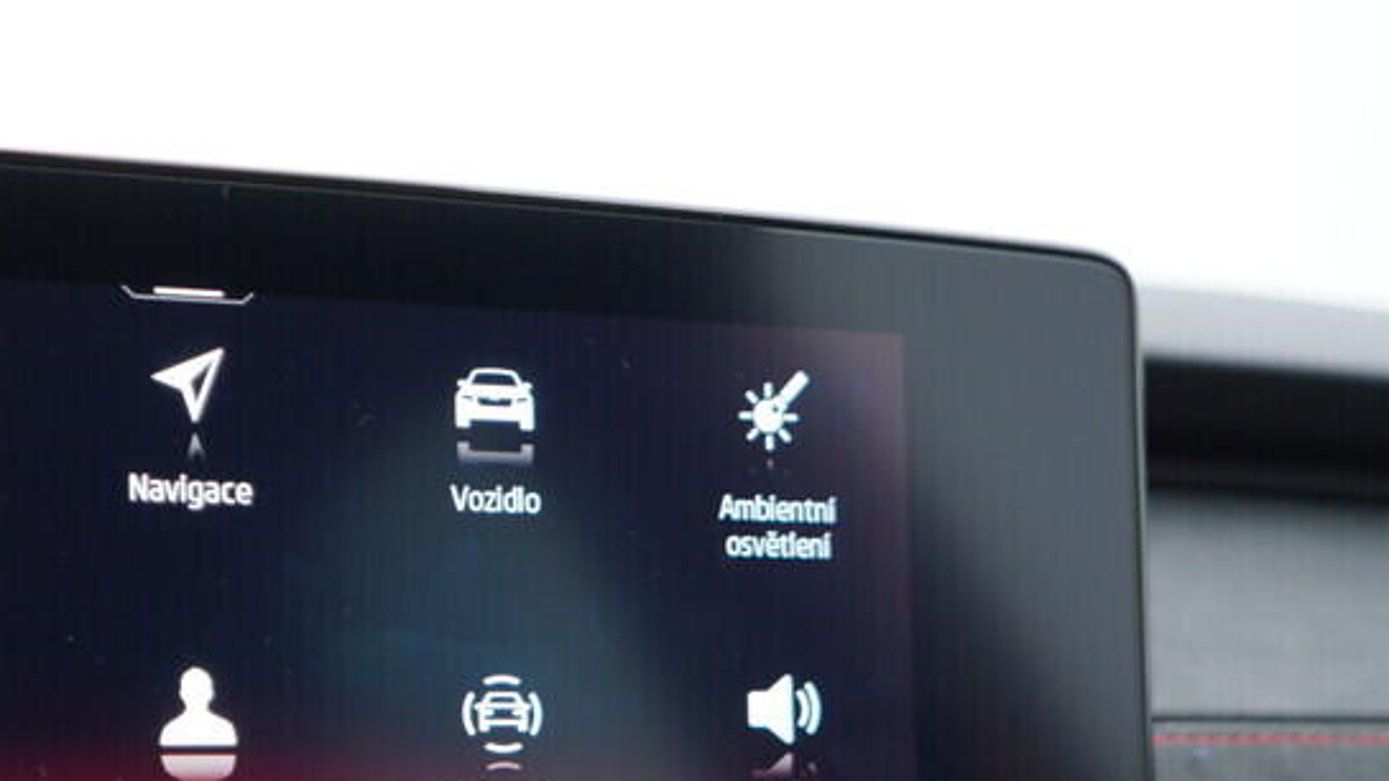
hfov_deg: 28.8
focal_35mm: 71
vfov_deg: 16.5
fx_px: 2615
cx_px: 191
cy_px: 831
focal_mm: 24
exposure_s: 1/40
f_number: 2.8
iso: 160
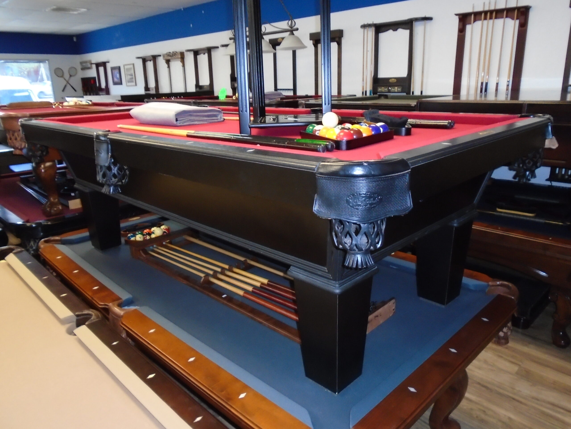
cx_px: 286
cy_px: 214
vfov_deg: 53.1
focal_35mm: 26
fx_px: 429
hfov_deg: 67.3
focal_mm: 4.6
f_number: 3.2
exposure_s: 1/30
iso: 400
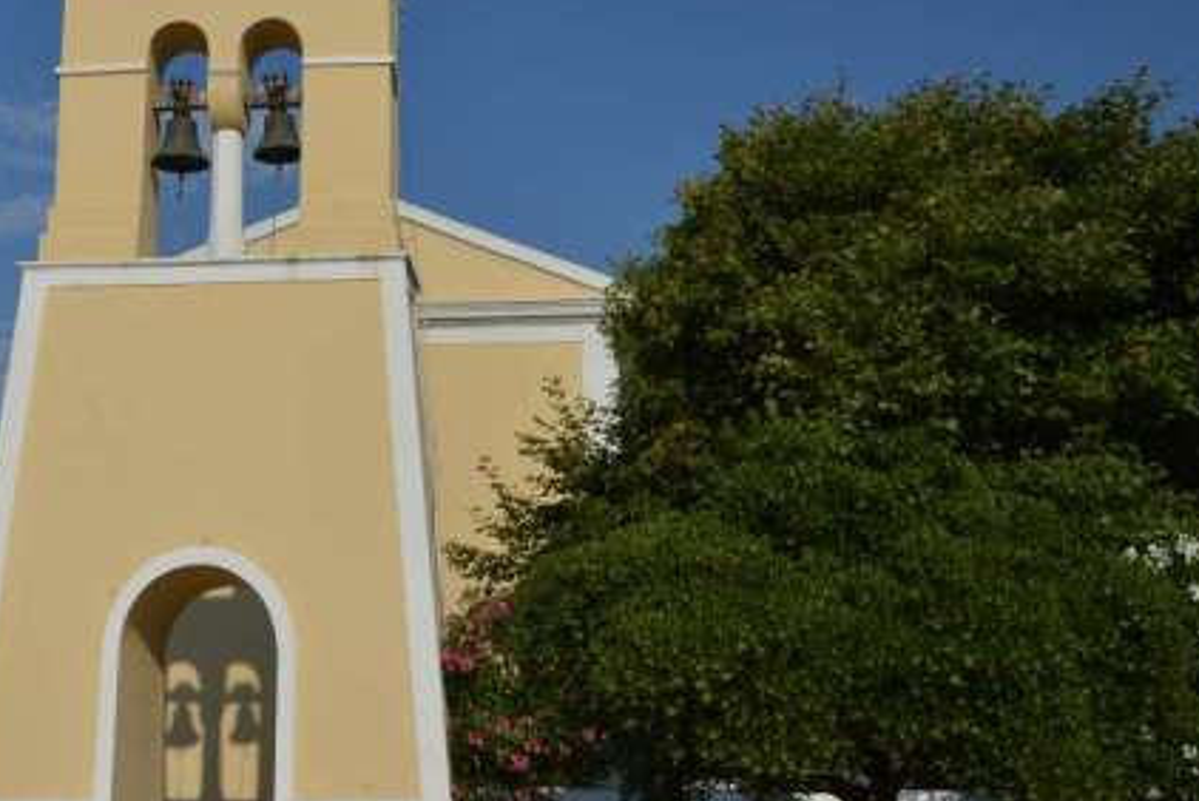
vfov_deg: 24.6
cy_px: 315
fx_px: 1833
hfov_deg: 35.6
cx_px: 332
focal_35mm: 55
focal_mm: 29
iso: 160
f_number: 13
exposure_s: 1/160
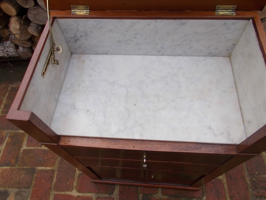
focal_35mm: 26
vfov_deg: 53.1
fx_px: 200
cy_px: 100
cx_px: 133
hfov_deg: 67.3
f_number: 3.2
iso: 80
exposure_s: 1/250
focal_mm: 4.6
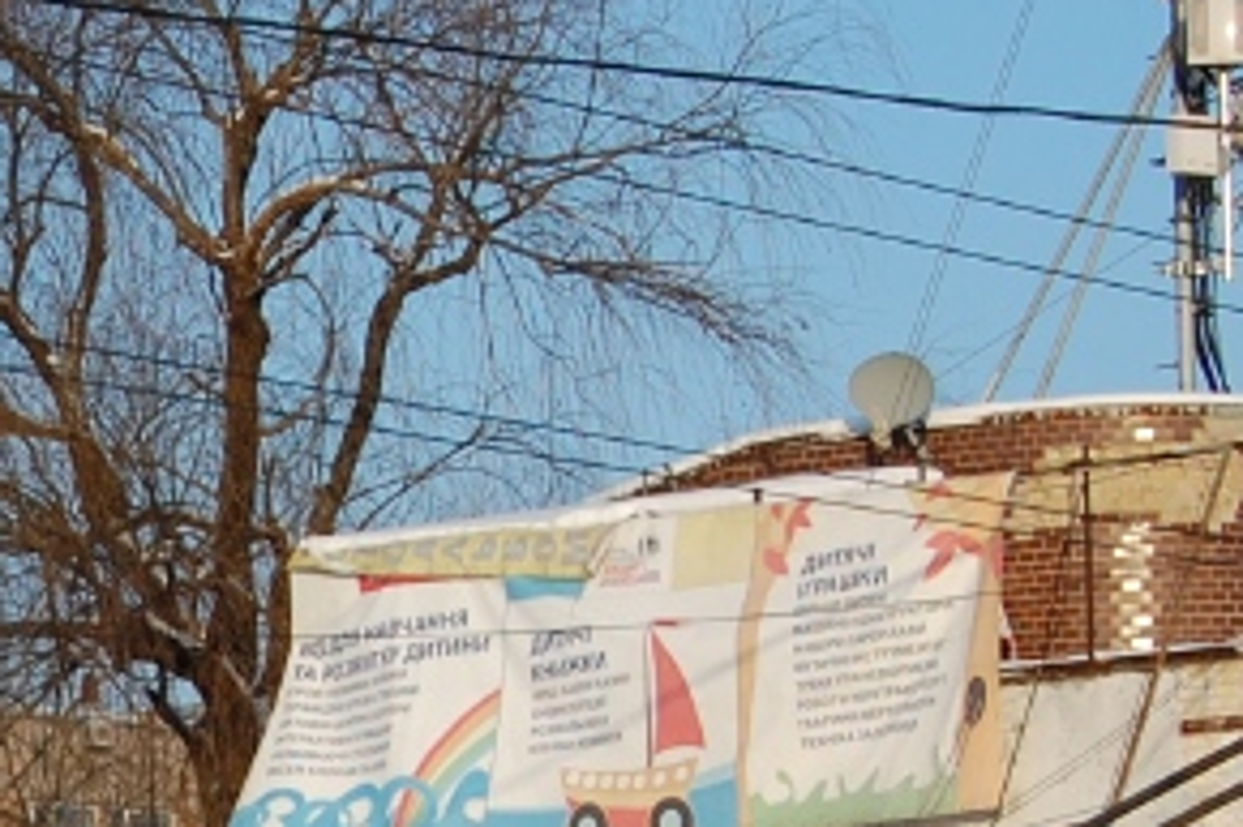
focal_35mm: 236
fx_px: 8144
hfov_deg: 8.6
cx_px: -480
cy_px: 1076
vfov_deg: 5.8
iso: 200
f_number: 9
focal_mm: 38
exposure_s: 1/320
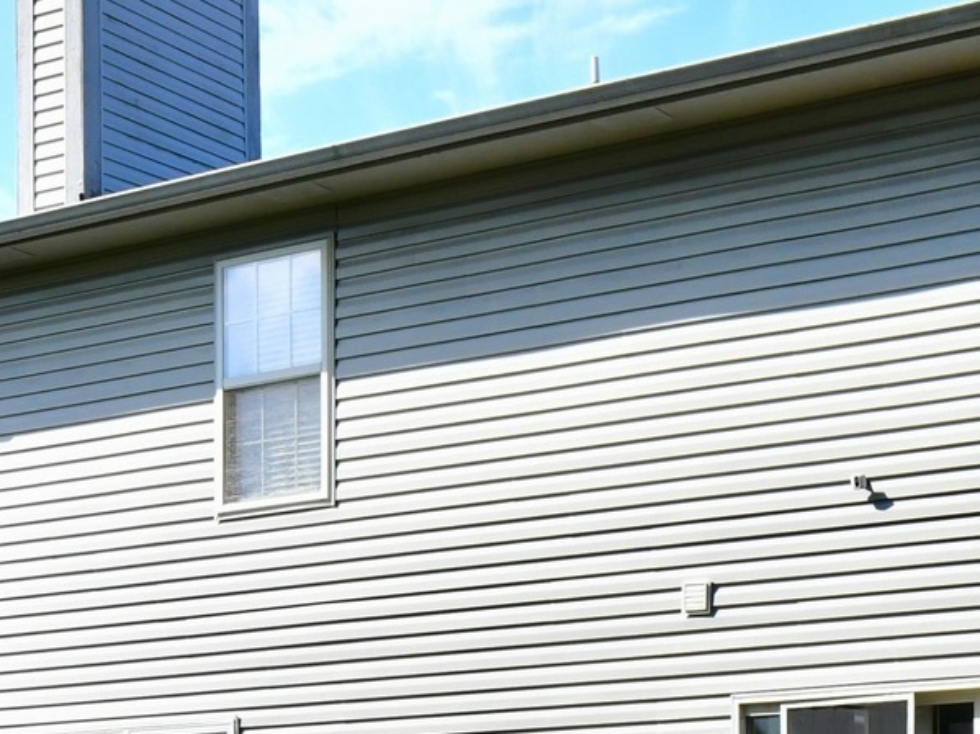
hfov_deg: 25.5
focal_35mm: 69
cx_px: 1153
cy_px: 989
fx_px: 1953
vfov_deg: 19.4
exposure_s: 1/400
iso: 640
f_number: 10
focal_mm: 14
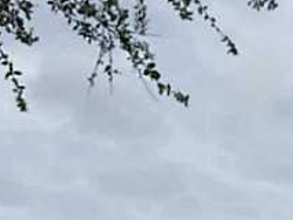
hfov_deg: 16.2
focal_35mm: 109
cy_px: 403
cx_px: 466
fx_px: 923
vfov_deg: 12.4
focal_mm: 4.15
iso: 32
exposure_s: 1/3597
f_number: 2.2
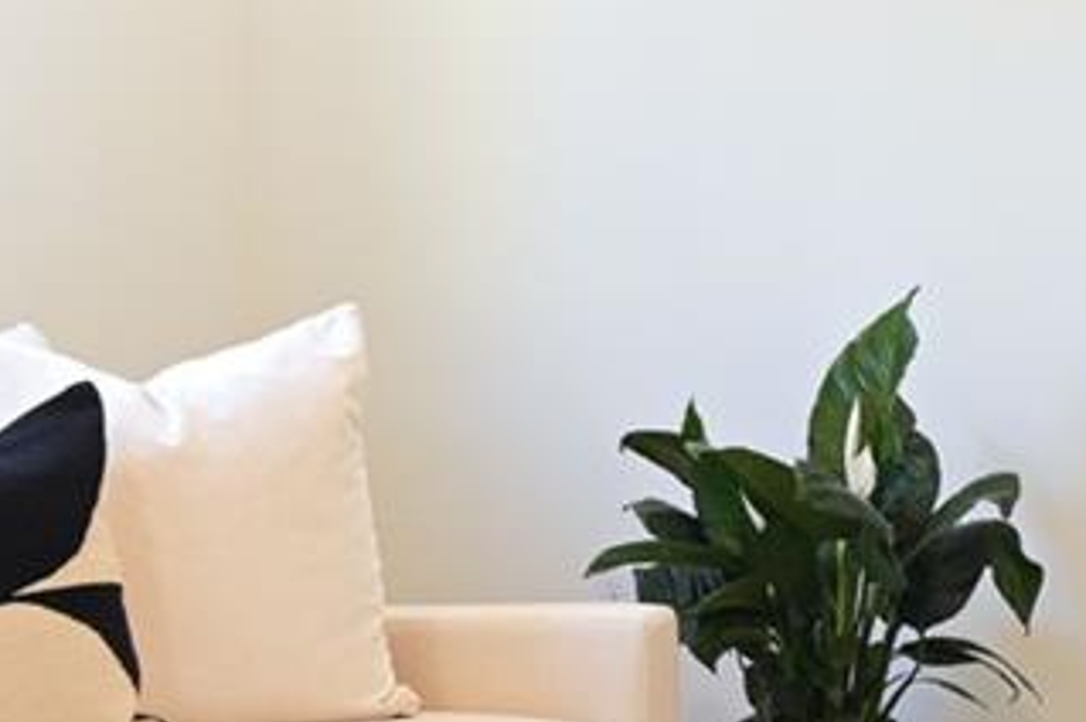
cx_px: 1079
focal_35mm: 90
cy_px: 291
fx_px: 2712
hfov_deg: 21.8
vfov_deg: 15.1
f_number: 5.6
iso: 80
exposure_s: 1/8
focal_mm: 14
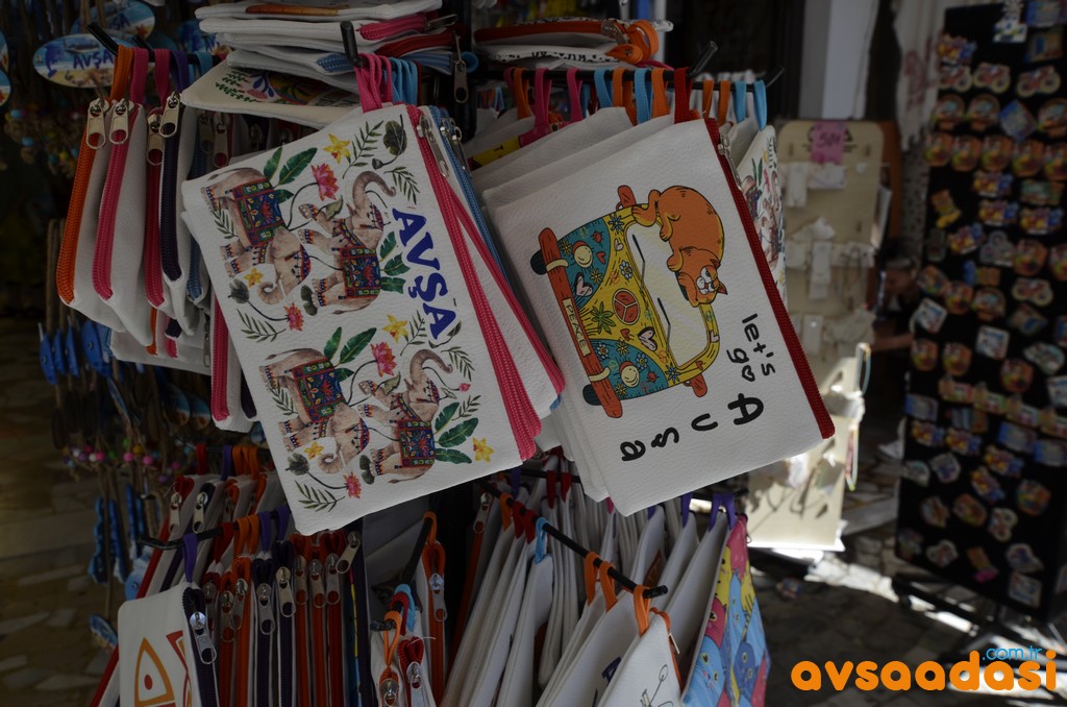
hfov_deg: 62.0
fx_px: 887
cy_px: 354
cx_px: 534
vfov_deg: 43.4
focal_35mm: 30
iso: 200
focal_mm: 20
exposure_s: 1/250
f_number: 8
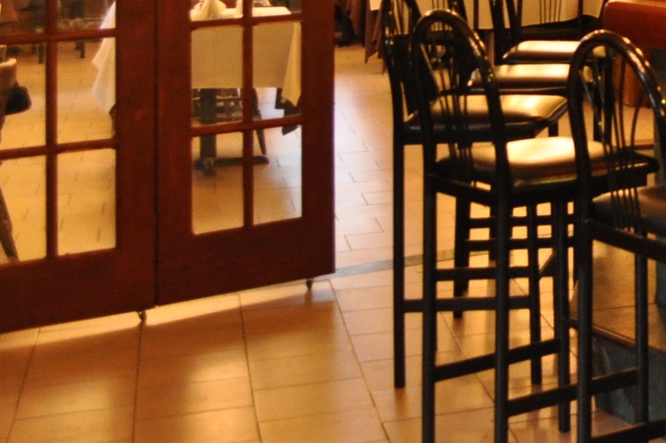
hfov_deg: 19.7
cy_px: -163
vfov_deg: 14.0
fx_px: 1719
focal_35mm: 93
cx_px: 929
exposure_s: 1/20
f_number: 3.8
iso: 1600
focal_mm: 20
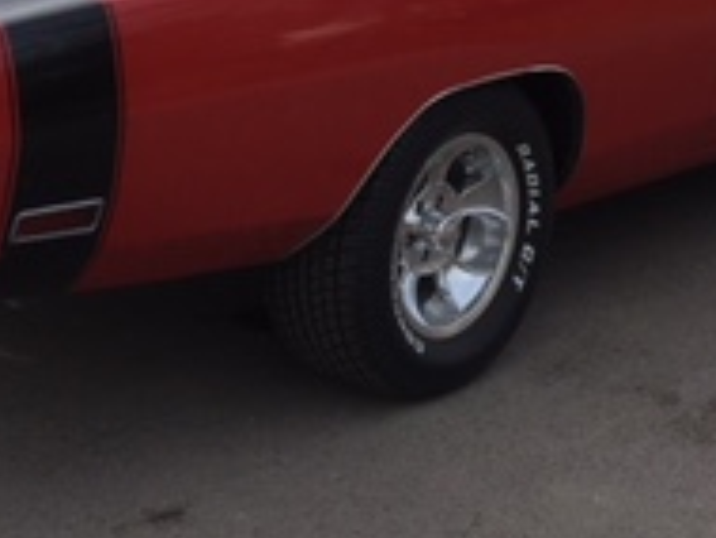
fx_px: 2028
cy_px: -189
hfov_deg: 19.8
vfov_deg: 14.4
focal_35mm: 98
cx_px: 587
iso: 25
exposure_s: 1/974
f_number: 2.2
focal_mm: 4.15
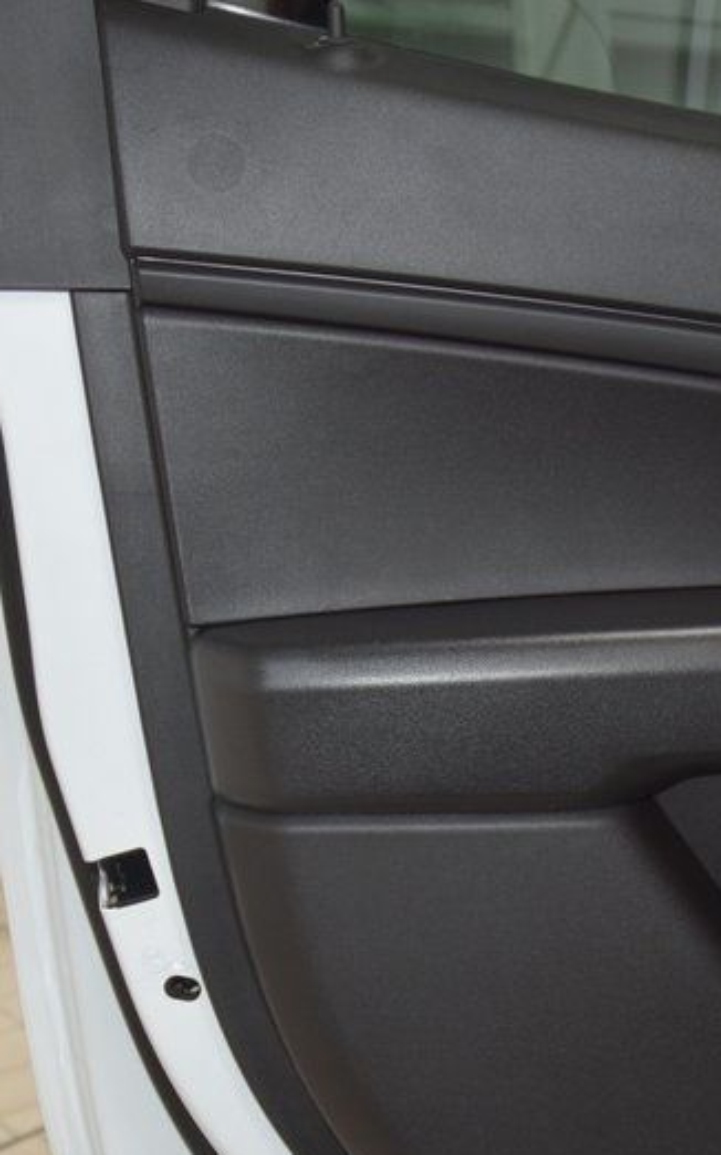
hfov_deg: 23.1
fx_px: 1699
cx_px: 708
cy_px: 753
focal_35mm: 54
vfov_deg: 37.2
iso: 900
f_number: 3.5
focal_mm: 18
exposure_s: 1/60
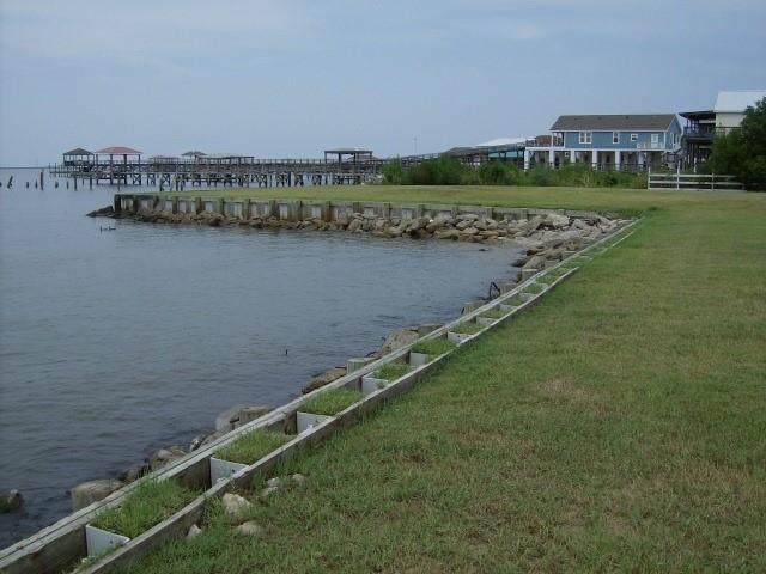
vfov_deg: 39.7
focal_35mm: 36
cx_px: 383
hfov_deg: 51.4
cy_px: 287
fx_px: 797
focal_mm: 6
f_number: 4.7
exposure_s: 1/1083
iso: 100
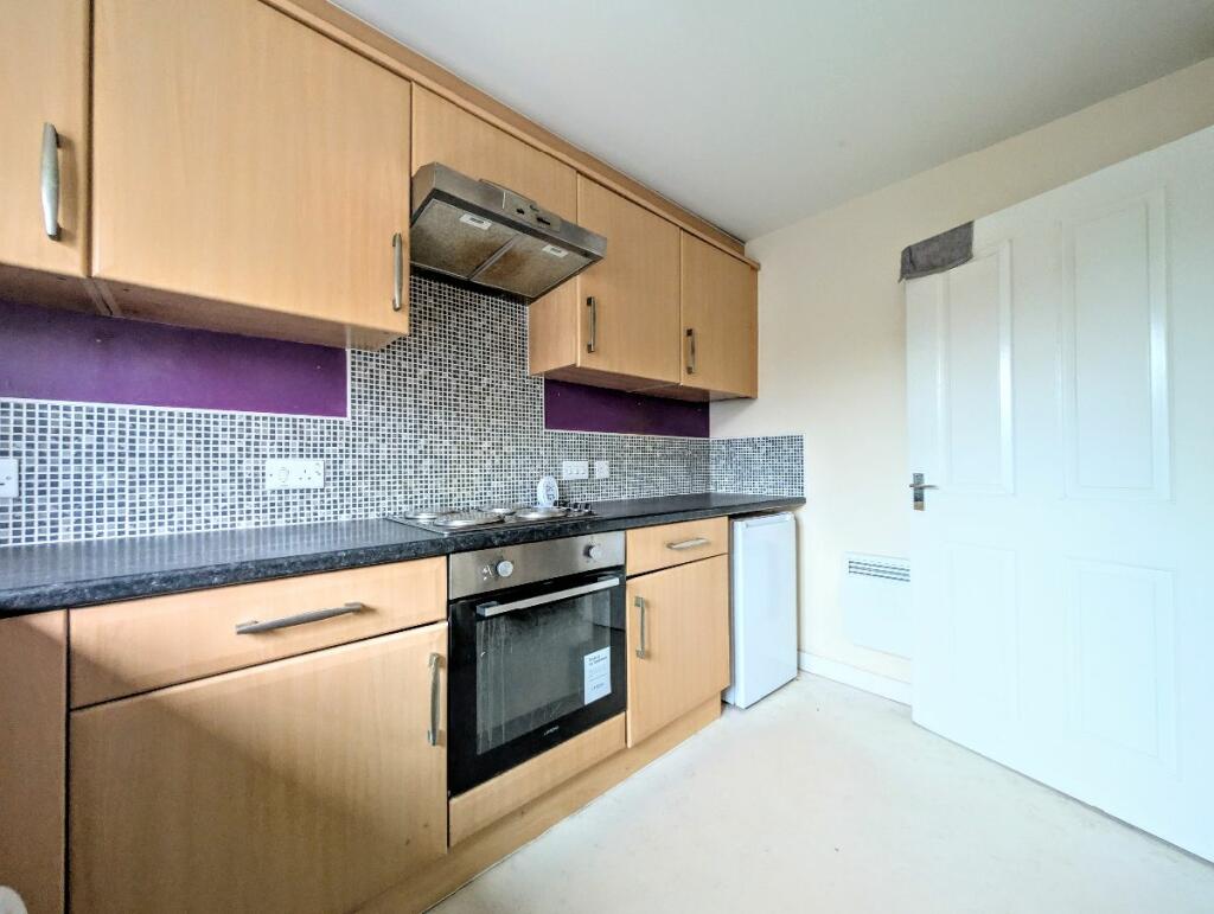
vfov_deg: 94.6
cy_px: 457
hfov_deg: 110.5
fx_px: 421
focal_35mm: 12
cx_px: 607
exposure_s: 1/16.6
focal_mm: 2.02
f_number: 1.7
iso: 288
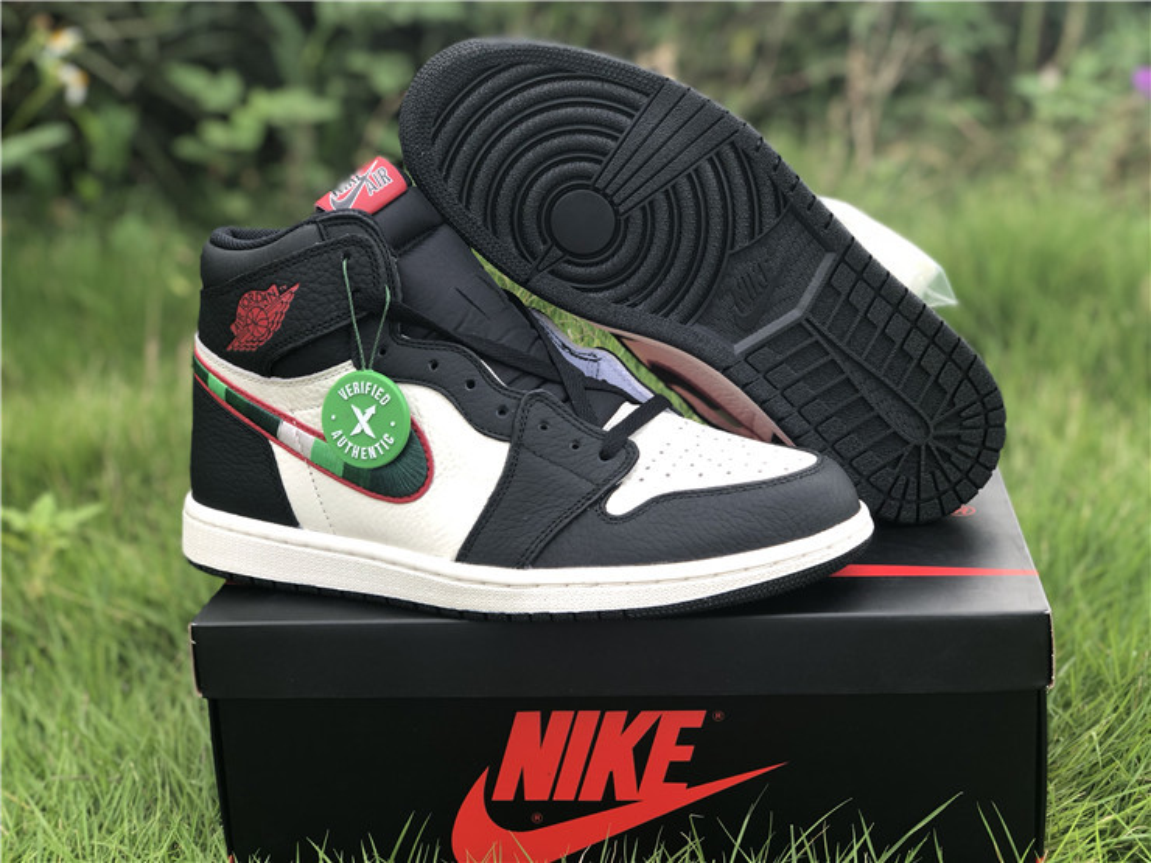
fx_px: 1729
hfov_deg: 36.8
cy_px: 432
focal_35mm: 52
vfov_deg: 28.0
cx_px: 576
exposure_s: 1/100
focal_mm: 6
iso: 16
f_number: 2.4
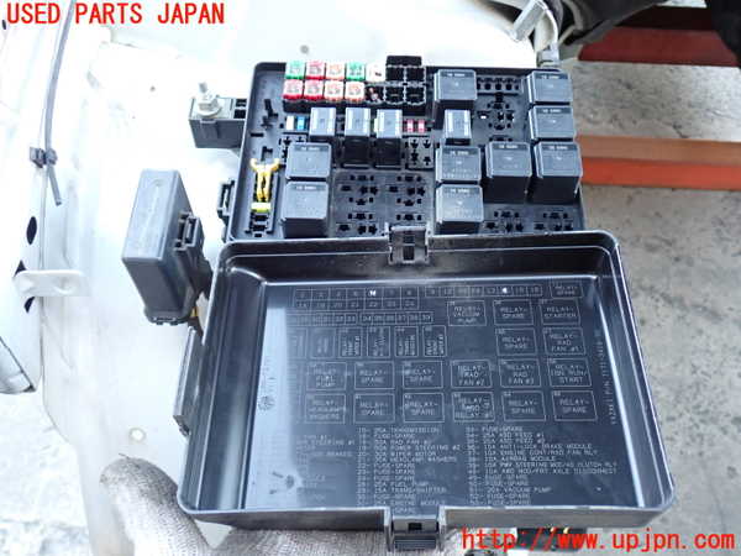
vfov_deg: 39.7
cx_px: 370
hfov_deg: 51.4
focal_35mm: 36
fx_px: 771
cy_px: 278
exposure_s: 1/40
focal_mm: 6.37
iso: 320
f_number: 2.5
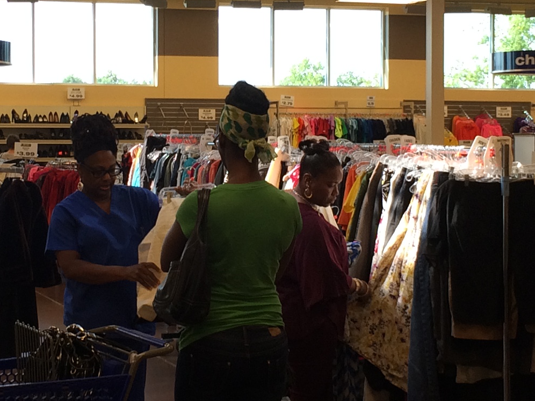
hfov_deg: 20.6
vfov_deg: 15.6
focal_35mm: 95
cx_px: 186
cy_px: 163
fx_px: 1468
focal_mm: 4.15
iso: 32
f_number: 2.2
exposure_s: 1/120
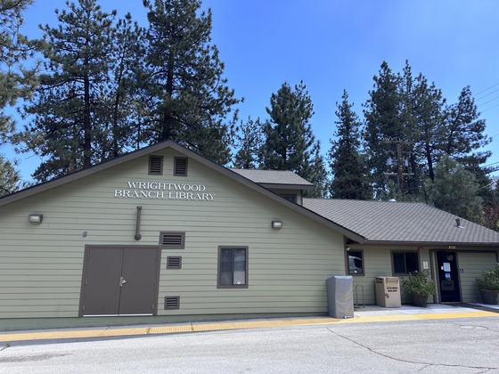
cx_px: 250
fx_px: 346
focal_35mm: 24
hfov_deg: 71.6
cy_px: 187
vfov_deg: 56.8
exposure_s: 1/1562
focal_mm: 6.86
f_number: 1.78
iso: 80
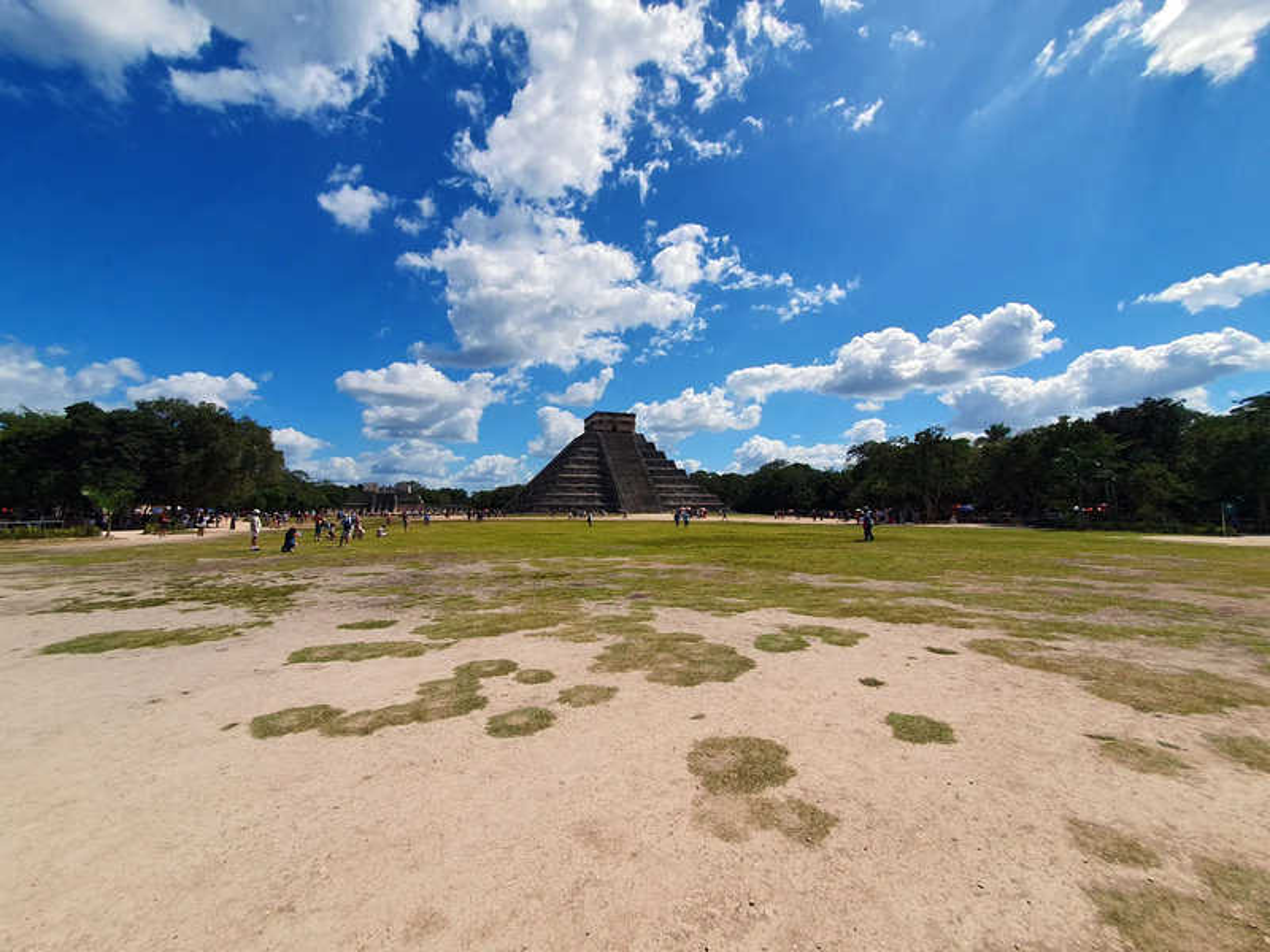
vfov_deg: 89.9
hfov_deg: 106.2
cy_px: 476
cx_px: 635
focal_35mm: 13
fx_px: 477
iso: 50
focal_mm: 1.8
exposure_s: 1/2408
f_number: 2.2
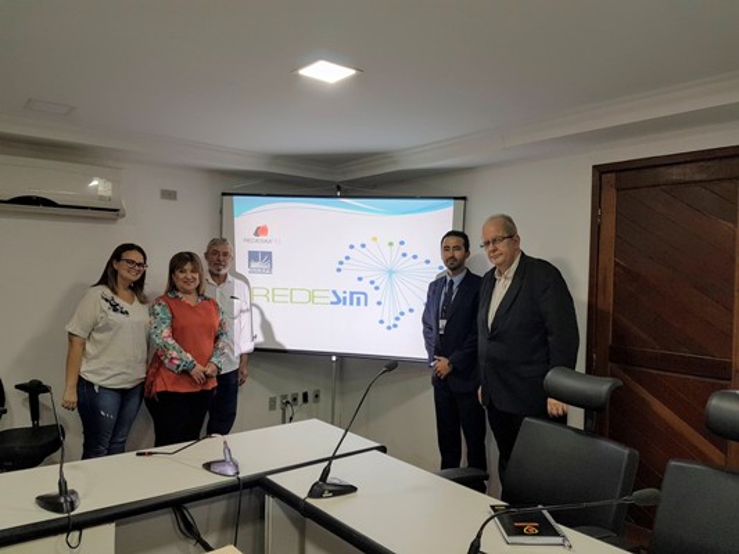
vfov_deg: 53.1
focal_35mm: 26
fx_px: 555
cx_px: 370
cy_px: 277
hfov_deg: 67.3
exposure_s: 1/60
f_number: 1.7
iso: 50
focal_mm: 4.2
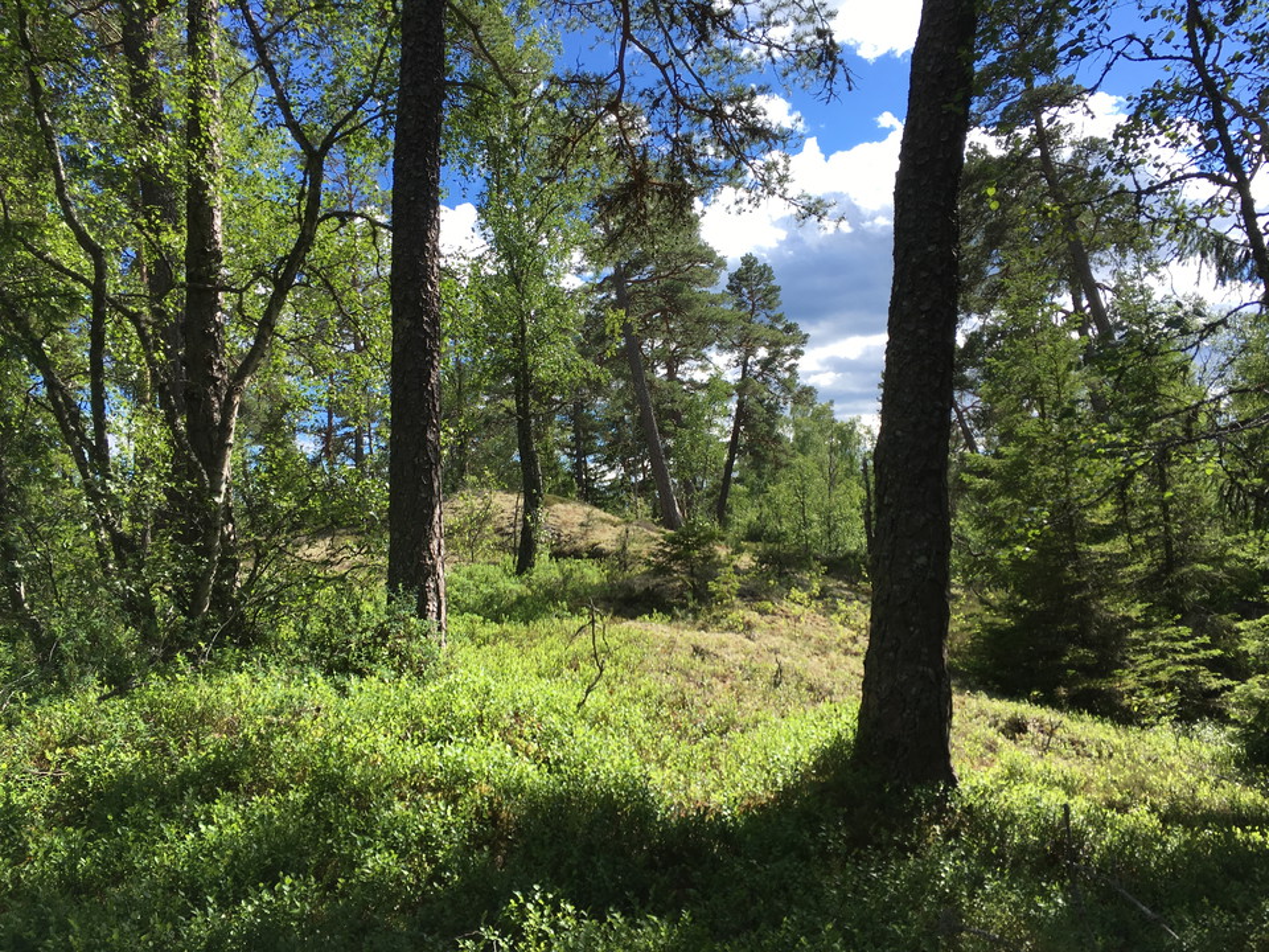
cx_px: 634
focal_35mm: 29
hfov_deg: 61.7
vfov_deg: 48.2
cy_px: 476
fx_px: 1063
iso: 25
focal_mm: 4.15
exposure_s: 1/905
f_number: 2.2
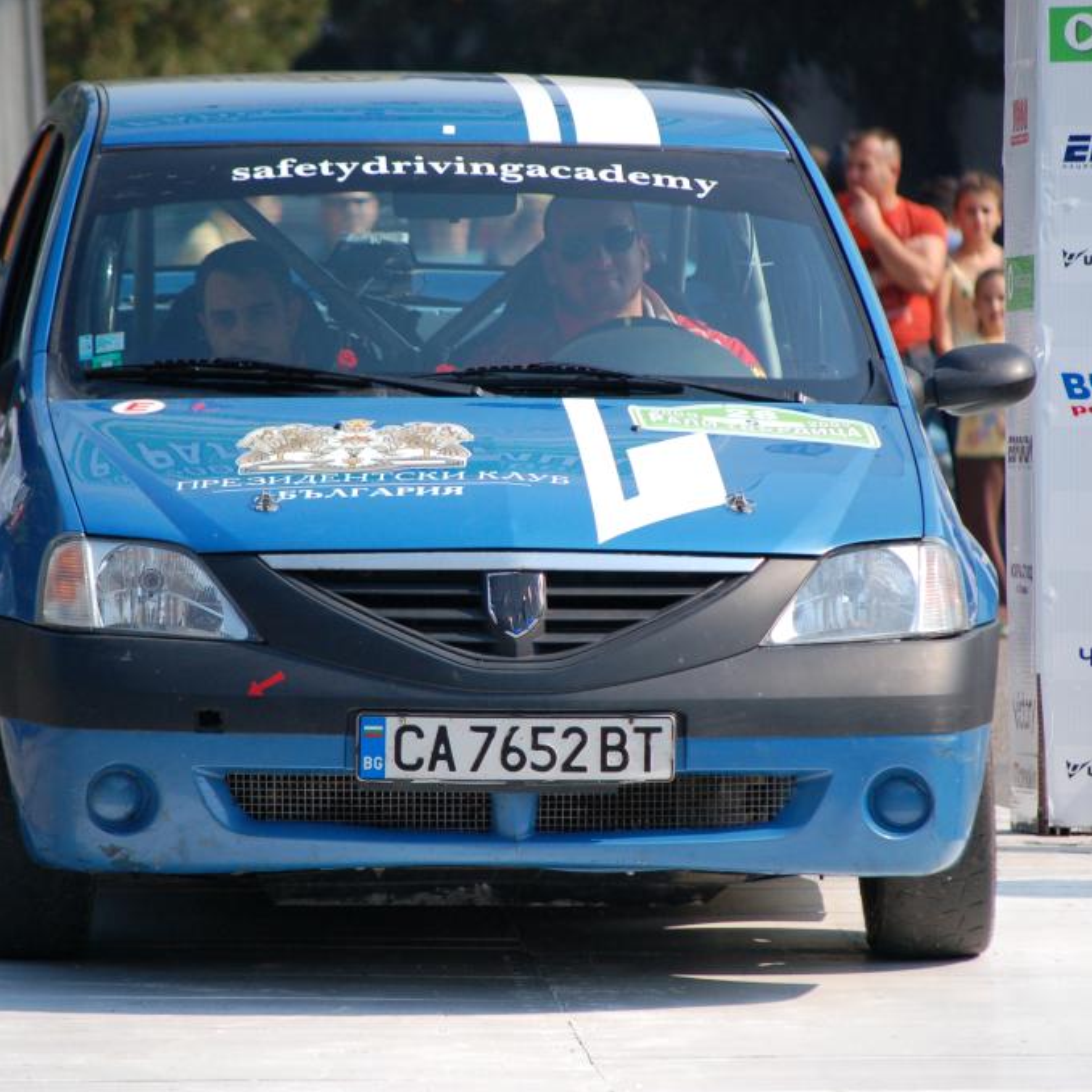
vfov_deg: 4.6
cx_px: 514
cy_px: 545
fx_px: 13741
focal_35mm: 385
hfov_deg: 4.6
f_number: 5.6
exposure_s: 1/1000
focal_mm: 200
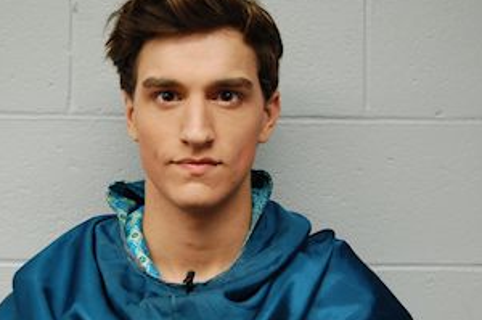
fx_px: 932
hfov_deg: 28.9
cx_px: 206
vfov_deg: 19.5
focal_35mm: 70
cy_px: 152
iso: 800
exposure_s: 1/30
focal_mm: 31
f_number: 4.5
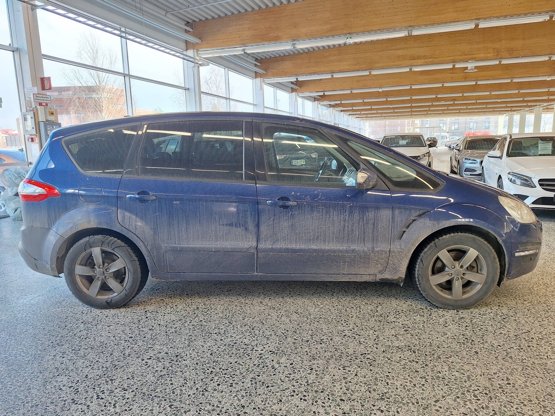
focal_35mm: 23
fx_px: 369
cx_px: 278
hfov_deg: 73.9
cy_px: 208
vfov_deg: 58.9
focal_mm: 5.54
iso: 50
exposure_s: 1/100
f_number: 1.8
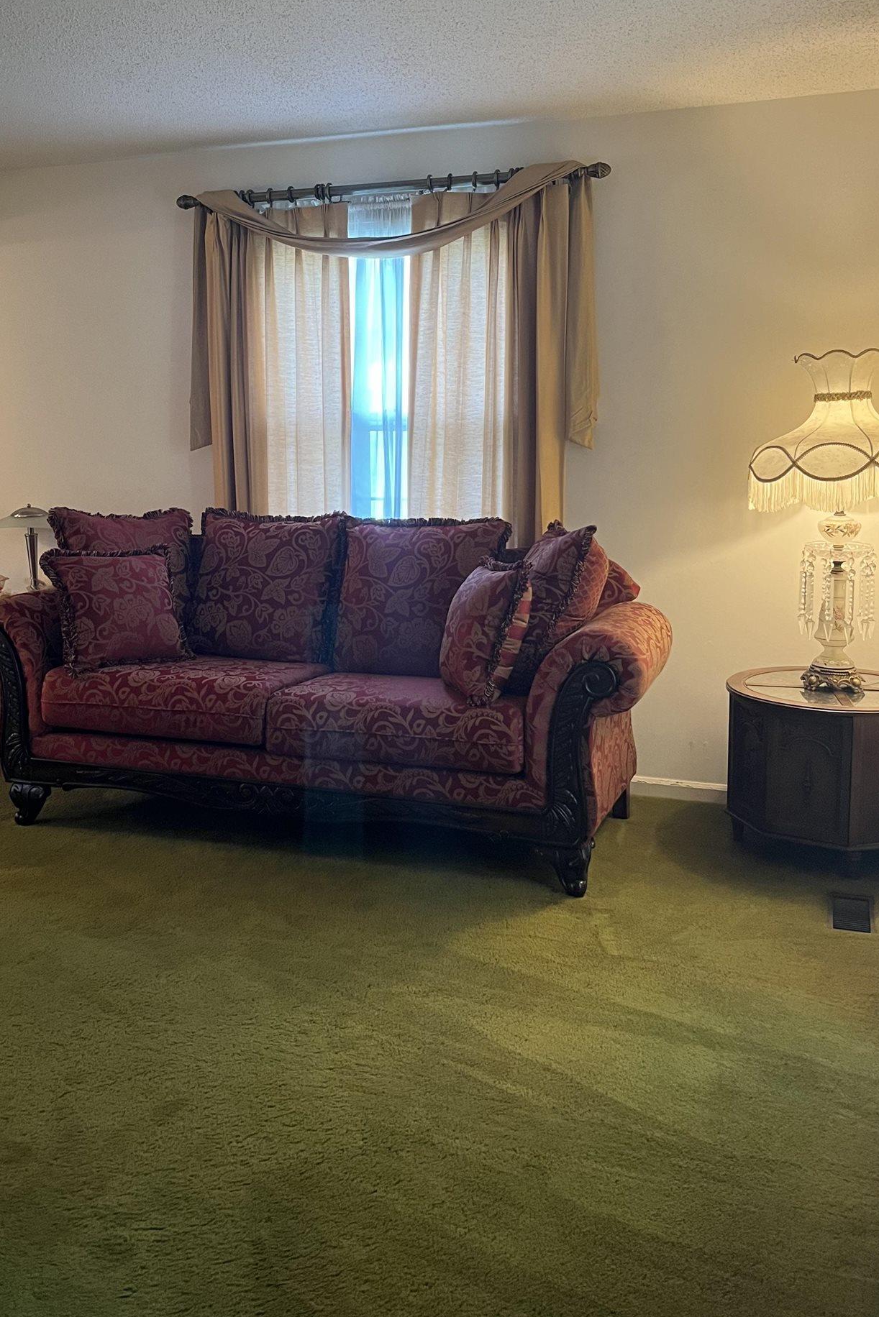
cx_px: 345
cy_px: 555
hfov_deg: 38.7
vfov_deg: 55.5
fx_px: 1245
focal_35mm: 34
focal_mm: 5.1
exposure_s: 1/60
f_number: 1.6
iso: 320
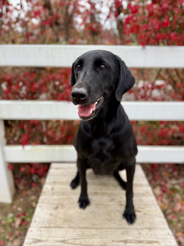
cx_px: 89
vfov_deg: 69.4
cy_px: 121
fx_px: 177
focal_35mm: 25
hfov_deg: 54.9
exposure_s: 1/121
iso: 80
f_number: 1.78
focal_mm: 6.76
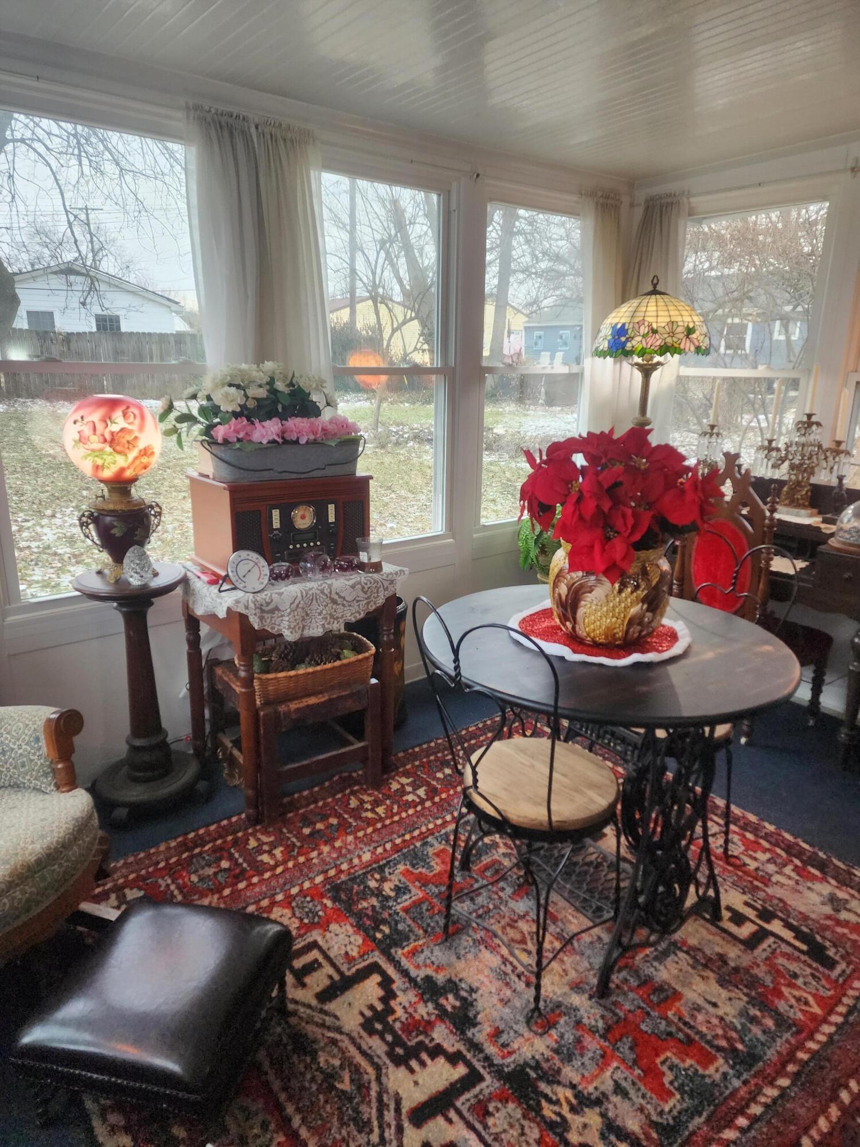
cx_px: 430
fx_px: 762
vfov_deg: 73.9
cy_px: 574
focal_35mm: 23
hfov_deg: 58.9
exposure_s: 1/120
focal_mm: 6.4
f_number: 1.8
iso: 250
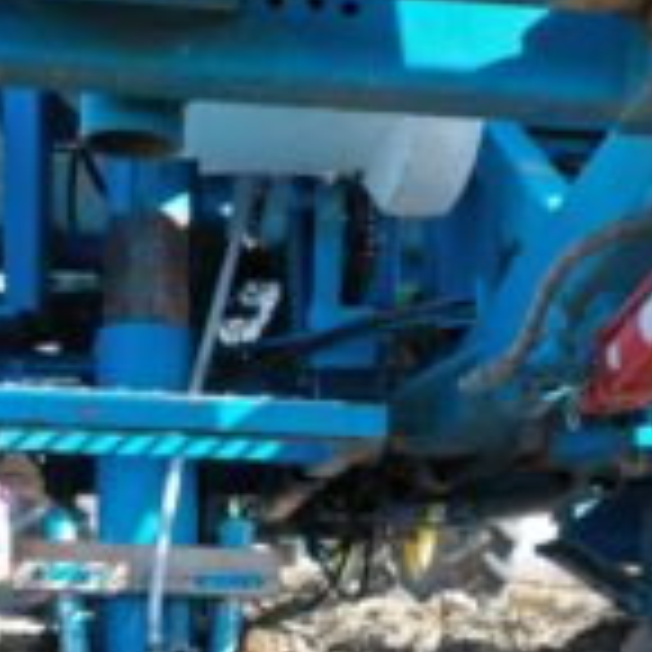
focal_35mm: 65
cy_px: 562
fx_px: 1385
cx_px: 360
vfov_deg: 25.8
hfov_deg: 26.5
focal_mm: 10.26
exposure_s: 1/240
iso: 200
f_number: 5
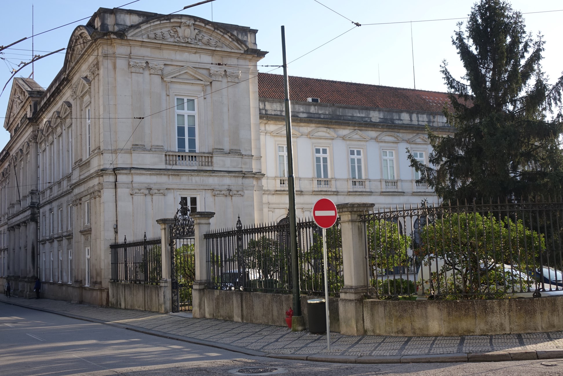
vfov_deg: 31.2
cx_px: 282
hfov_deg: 45.4
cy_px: 188
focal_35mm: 43
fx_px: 672
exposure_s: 1/250
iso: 100
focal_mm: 15.78
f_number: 4
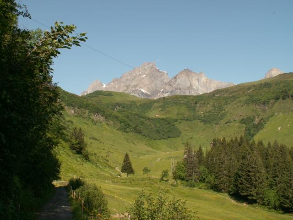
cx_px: 146
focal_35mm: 35
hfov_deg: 52.6
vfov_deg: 40.7
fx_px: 296
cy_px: 110
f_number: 6.3
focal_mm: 5.86
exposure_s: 1/160
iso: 50
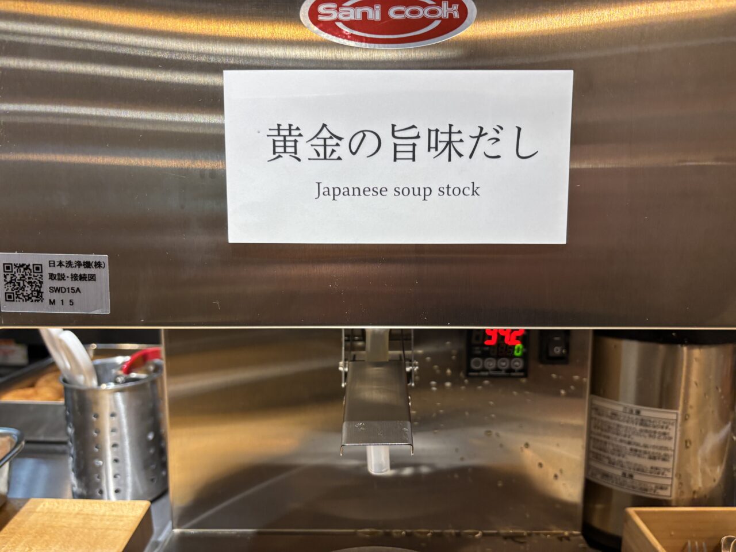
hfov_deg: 67.3
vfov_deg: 53.1
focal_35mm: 26
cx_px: 368
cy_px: 276
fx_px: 553
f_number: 1.6
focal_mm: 5.96
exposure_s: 1/121
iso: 125
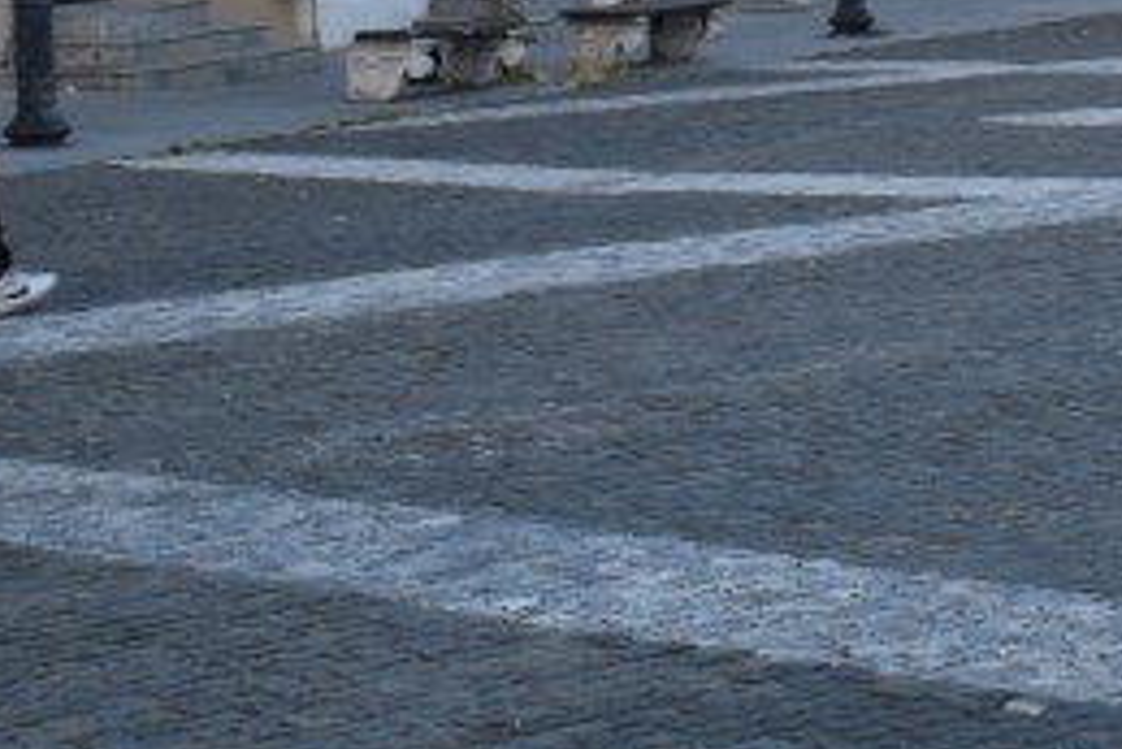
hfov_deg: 14.2
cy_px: -91
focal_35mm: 140
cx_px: 1365
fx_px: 4373
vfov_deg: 9.7
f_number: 4.5
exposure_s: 1/80
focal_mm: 21
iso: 400
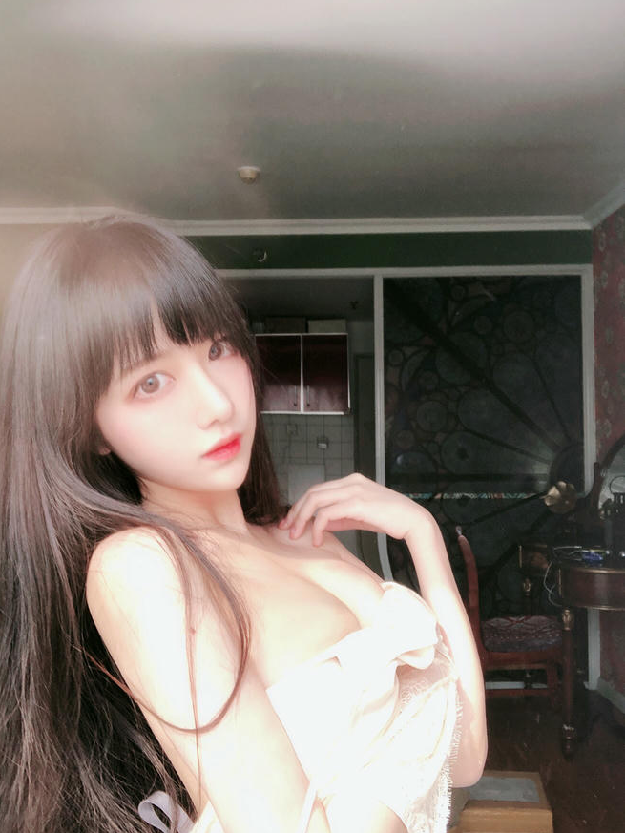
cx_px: 304
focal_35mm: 33
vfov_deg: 55.3
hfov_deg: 43.0
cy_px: 425
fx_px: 794
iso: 32
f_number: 2.2
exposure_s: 1/120
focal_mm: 2.87
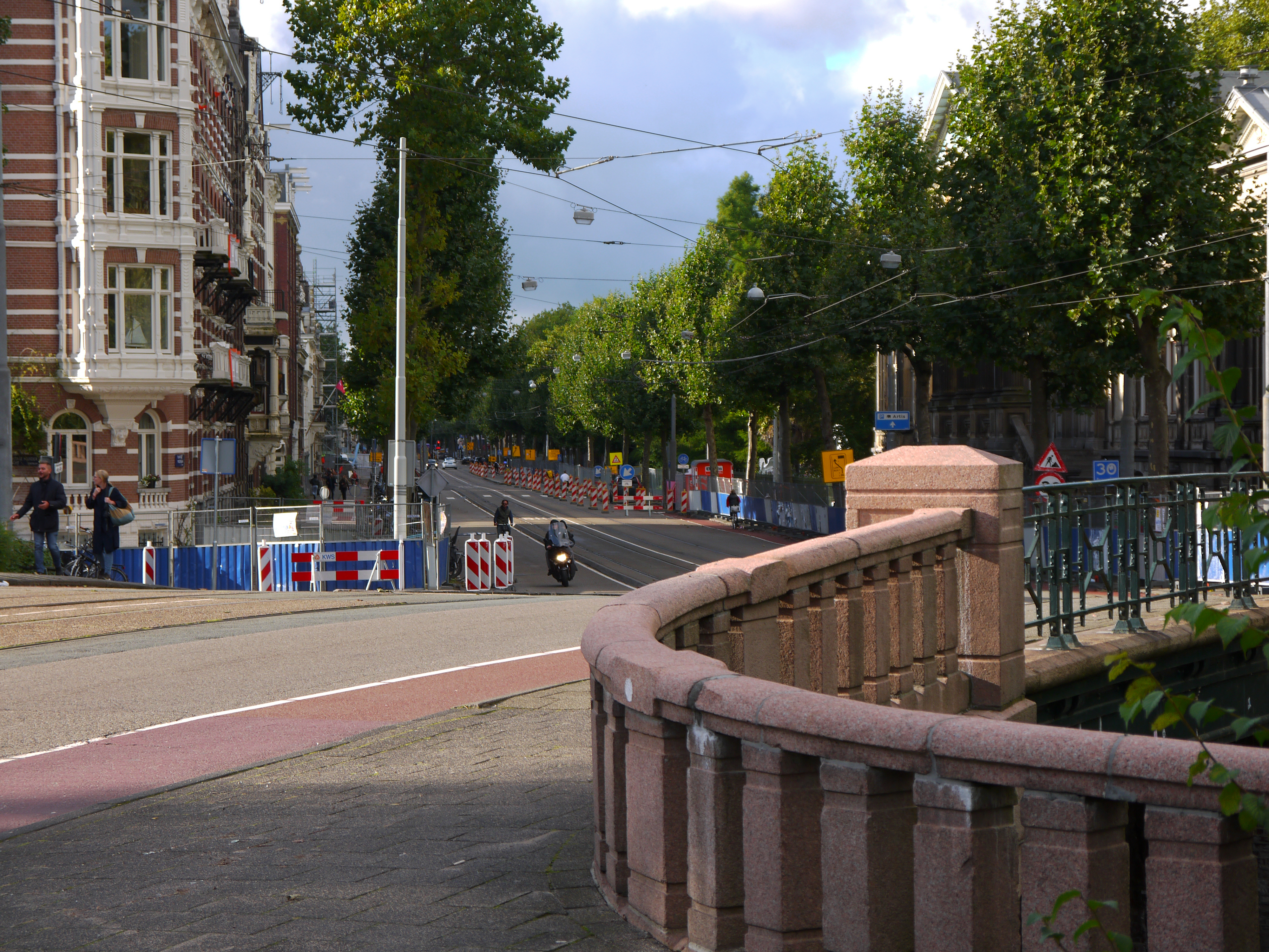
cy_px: 476
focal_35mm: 84
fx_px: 3079
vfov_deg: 17.6
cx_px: 634
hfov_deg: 23.3
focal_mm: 42
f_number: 6.3
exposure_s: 1/200
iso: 160
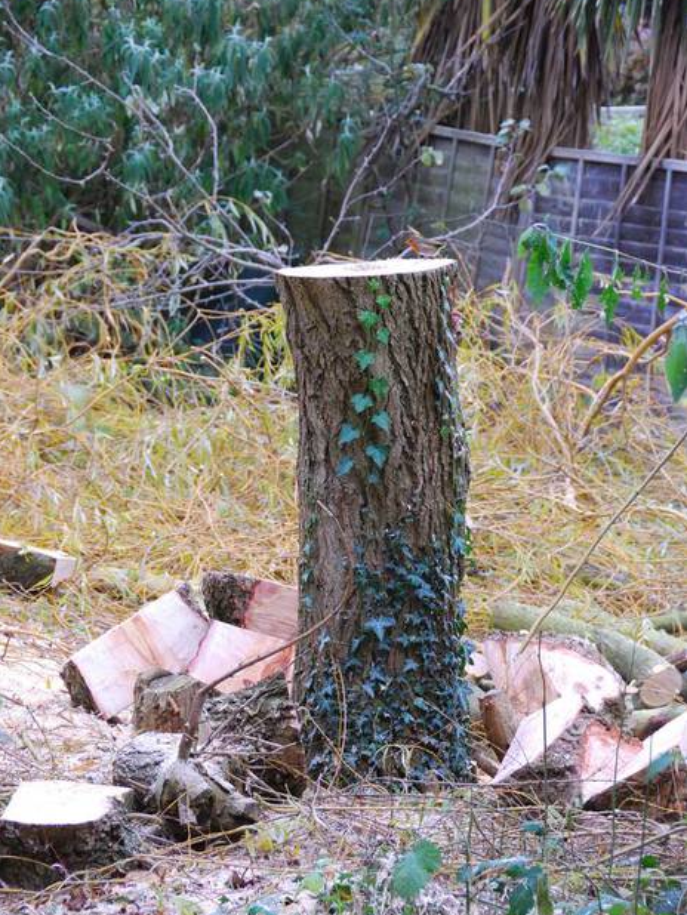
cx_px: 344
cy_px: 449
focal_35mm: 134
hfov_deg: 11.1
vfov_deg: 14.7
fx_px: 3543
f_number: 5.3
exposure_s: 1/160
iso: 1400
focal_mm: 82
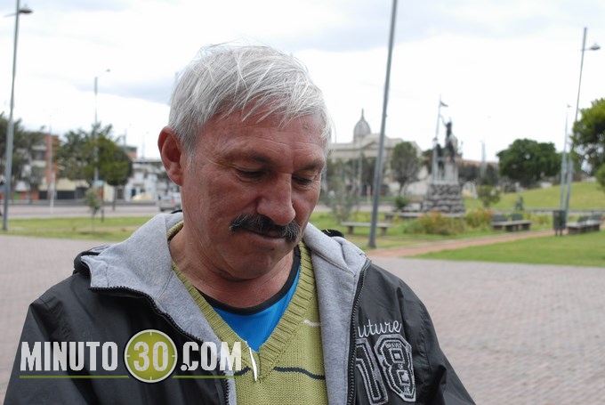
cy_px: 202
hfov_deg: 41.1
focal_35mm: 48
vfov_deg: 28.1
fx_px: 808
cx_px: 302
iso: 320
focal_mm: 32
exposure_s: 1/200
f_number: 7.1
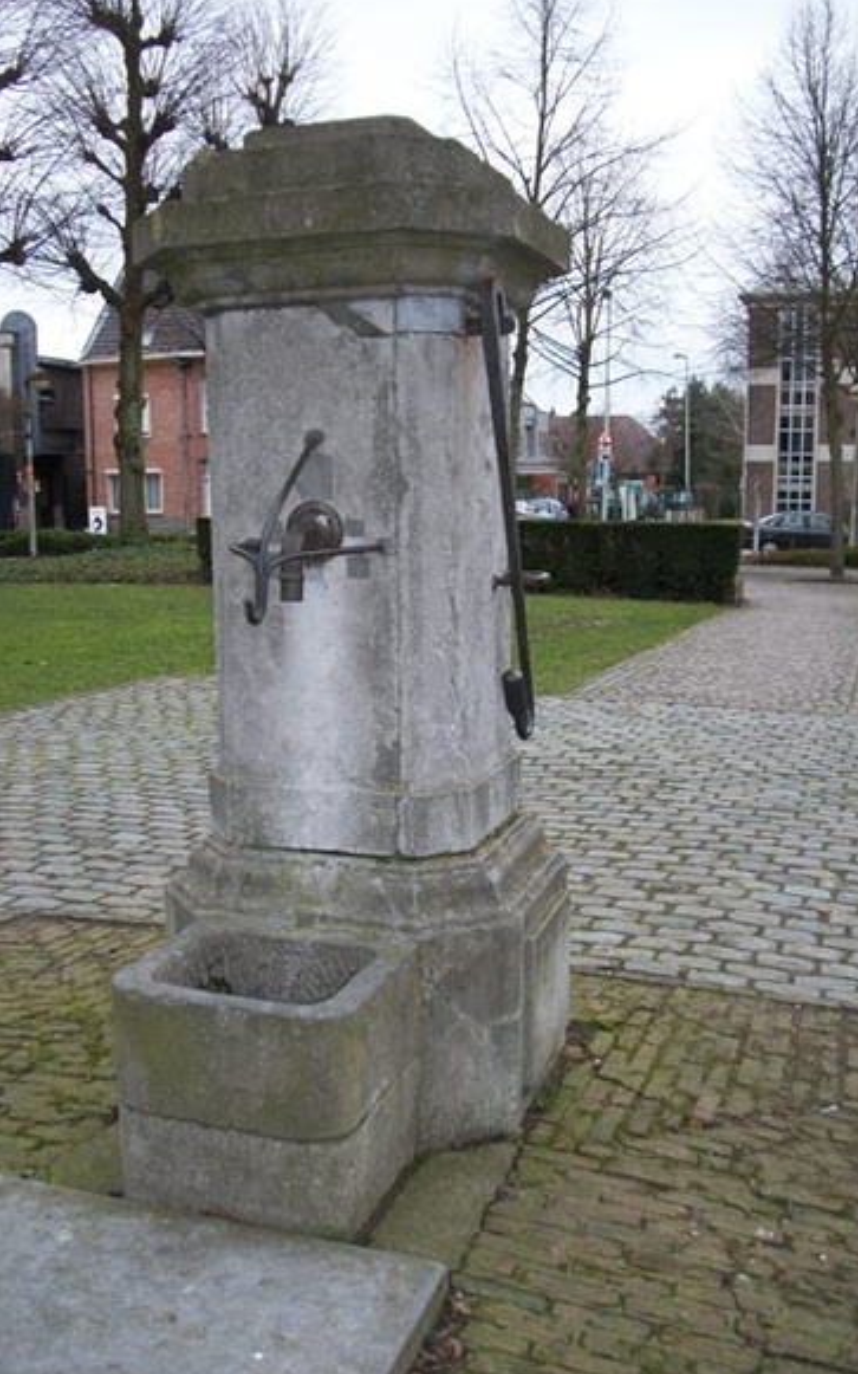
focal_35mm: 35
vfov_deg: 55.3
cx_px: 378
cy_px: 693
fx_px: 1310
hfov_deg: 36.2
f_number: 2.9
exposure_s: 1/80
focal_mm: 5.7
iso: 80
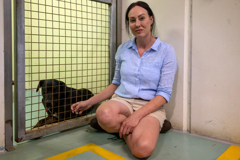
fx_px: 213
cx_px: 120
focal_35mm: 32
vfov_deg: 41.1
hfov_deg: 58.7
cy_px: 80
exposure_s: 1/125
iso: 3200
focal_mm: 32
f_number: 3.5
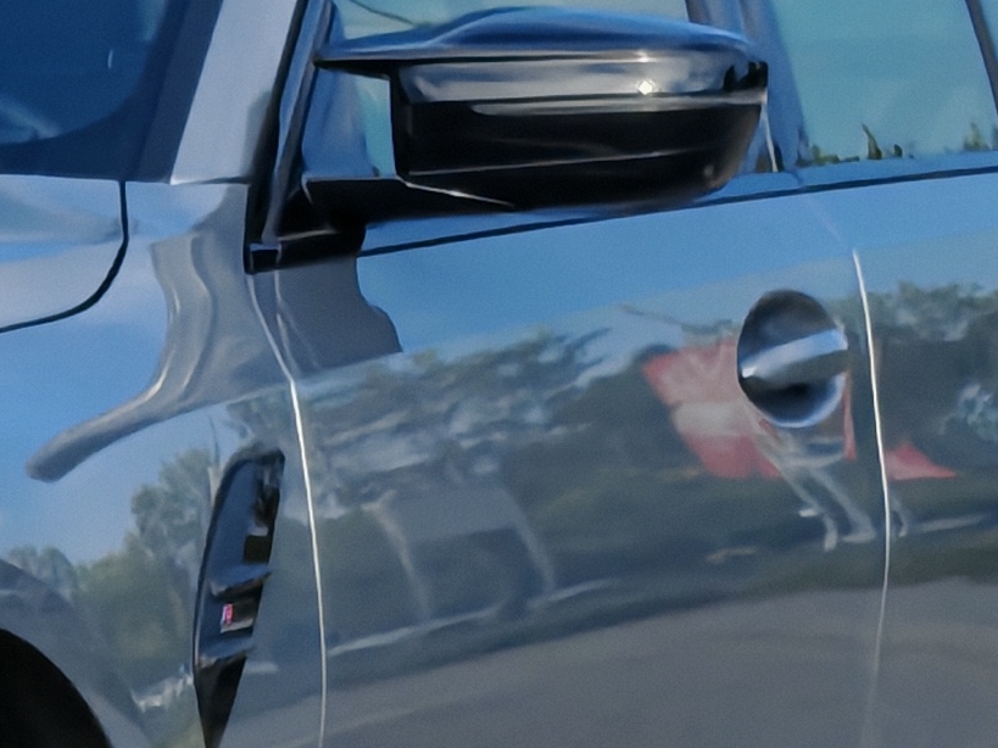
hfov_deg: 7.2
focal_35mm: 270
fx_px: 7783
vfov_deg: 5.5
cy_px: 730
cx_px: -708
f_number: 1.95
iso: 50
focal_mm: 5.52
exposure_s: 1/980
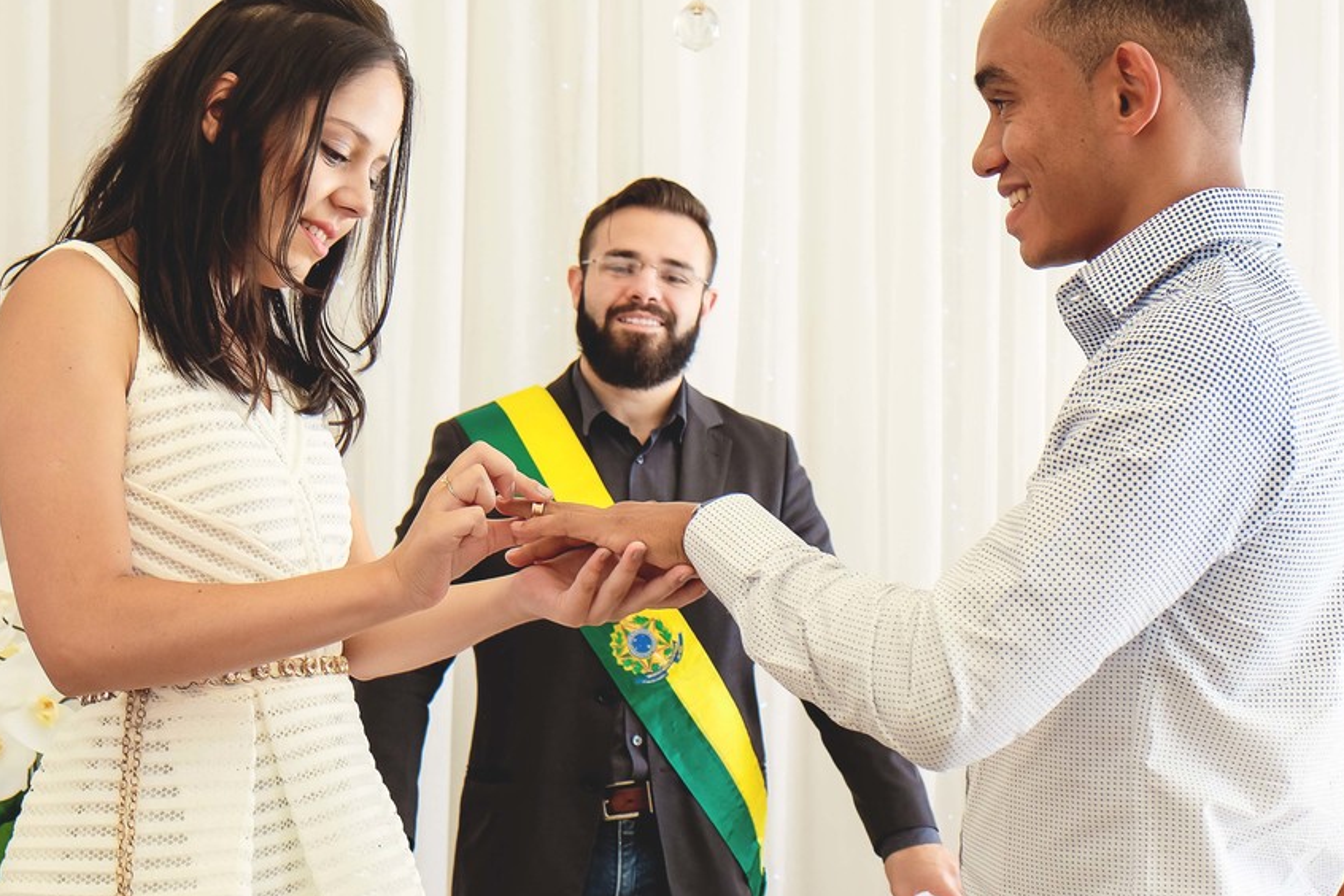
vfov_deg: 22.3
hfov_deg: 32.9
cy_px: 480
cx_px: 669
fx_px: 2277
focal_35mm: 61
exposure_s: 1/100
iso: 500
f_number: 4
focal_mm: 28.9
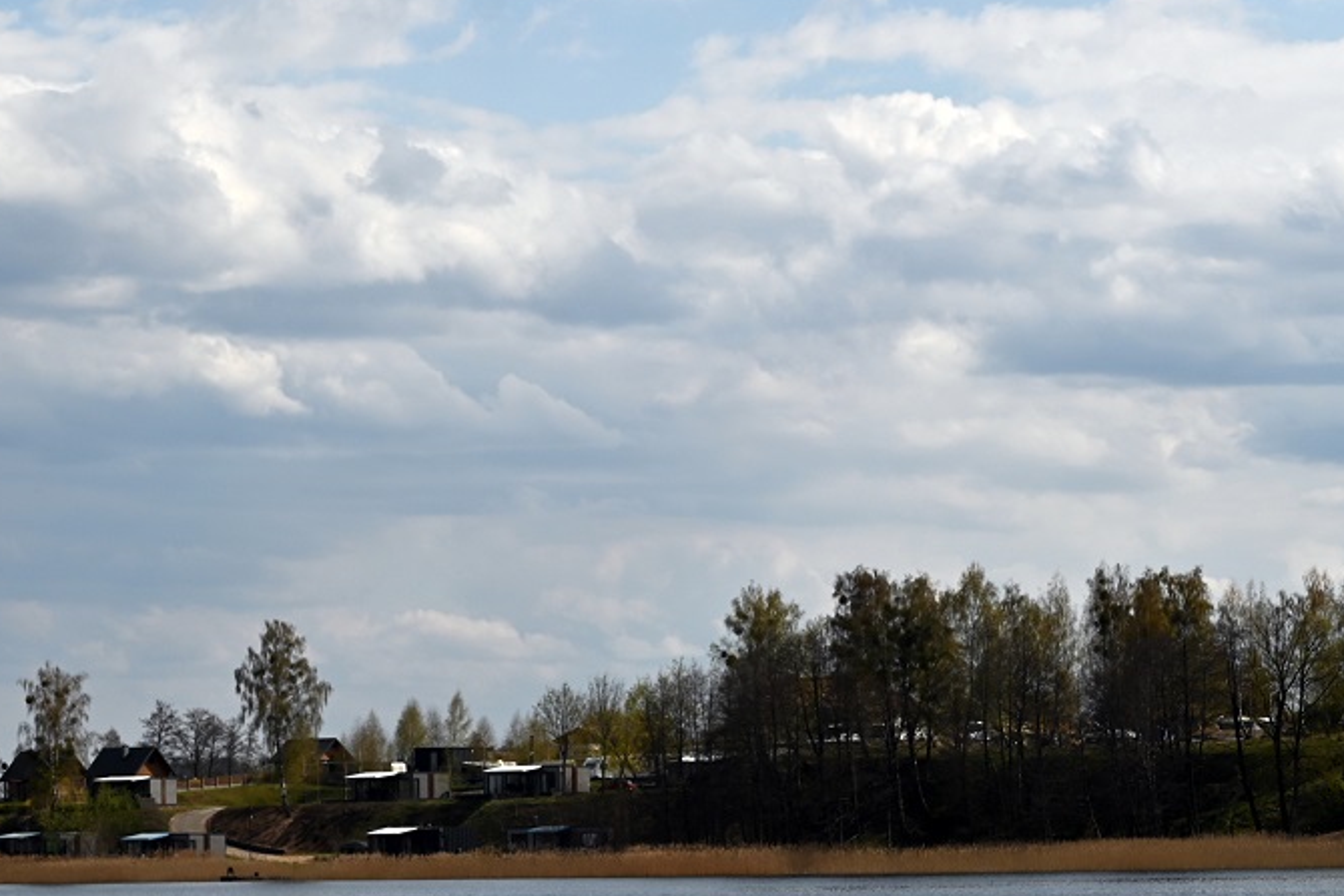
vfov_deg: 8.2
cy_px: 396
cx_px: 929
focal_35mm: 168
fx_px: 6273
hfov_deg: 12.2
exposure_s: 1/1000
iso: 100
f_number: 8
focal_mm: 75
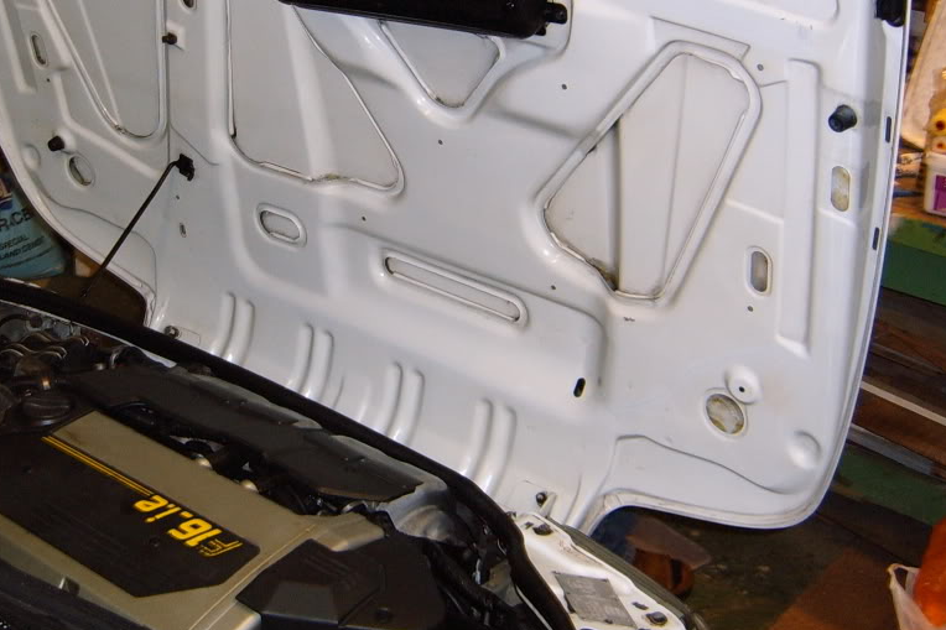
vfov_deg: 25.4
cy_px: 238
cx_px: 328
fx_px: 1392
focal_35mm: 53
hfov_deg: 37.2
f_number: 2.8
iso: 141
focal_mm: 5.8
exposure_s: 1/30
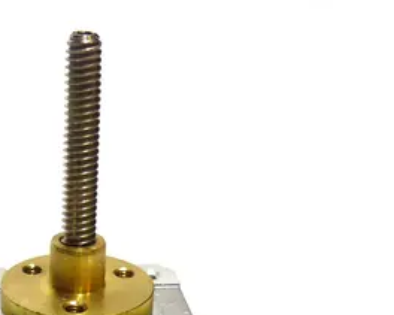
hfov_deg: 24.0
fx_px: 909
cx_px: 70
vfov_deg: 18.9
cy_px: 343
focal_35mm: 78
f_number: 2.8
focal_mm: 5.5
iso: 80
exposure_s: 1/125
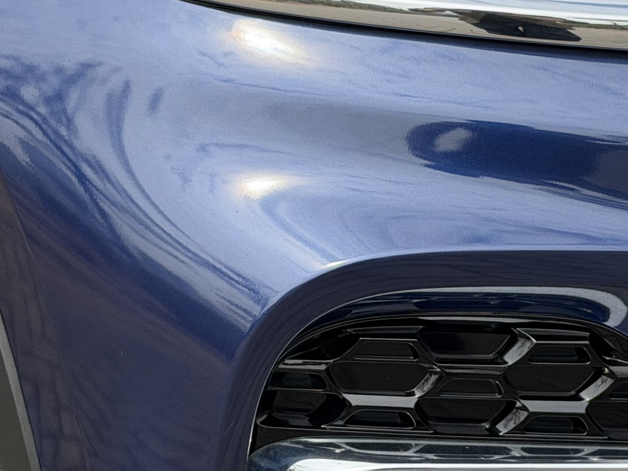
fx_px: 2449
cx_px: 365
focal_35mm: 135
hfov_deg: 14.6
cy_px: 257
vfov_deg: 11.0
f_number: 1.78
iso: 100
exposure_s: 1/2976
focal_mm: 6.76
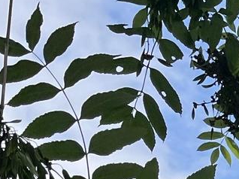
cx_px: 508
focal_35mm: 157
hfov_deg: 11.2
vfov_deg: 8.2
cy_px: 508
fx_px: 1083
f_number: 1.6
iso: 50
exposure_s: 1/2755
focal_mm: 5.1
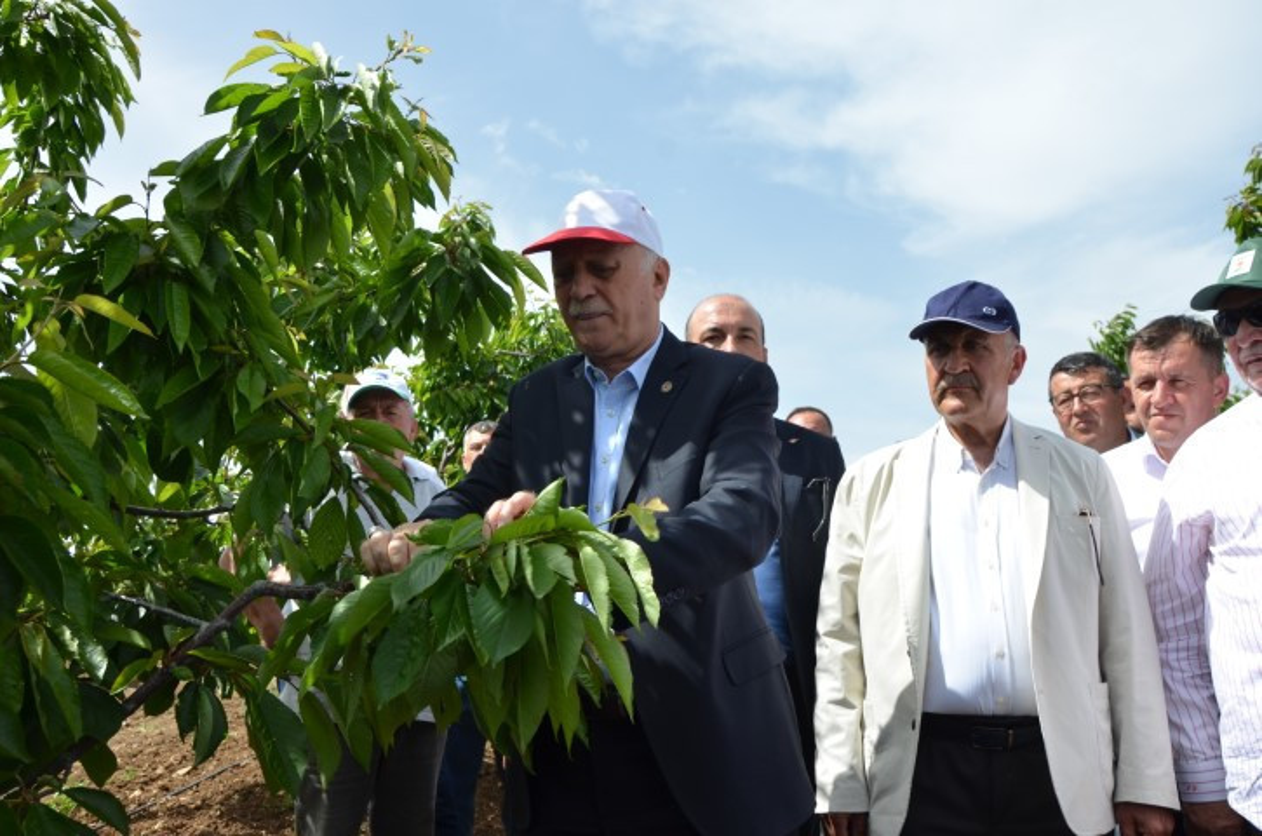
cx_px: 631
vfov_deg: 47.7
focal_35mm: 27
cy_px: 418
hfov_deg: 67.5
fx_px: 944
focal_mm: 18
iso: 110
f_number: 8
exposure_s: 1/250
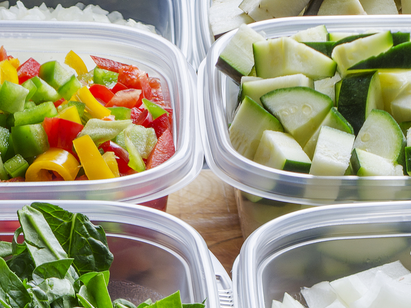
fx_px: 4016
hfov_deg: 5.8
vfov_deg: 4.4
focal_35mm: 338
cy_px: 253
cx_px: -54
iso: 100
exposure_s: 1/20
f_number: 8.5
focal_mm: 85
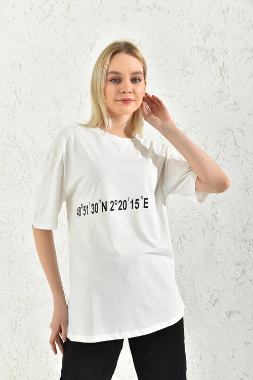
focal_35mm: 40
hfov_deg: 33.4
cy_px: 190
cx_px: 126
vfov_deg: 48.5
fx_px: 422
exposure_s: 1/160
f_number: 7.1
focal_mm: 40
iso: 100
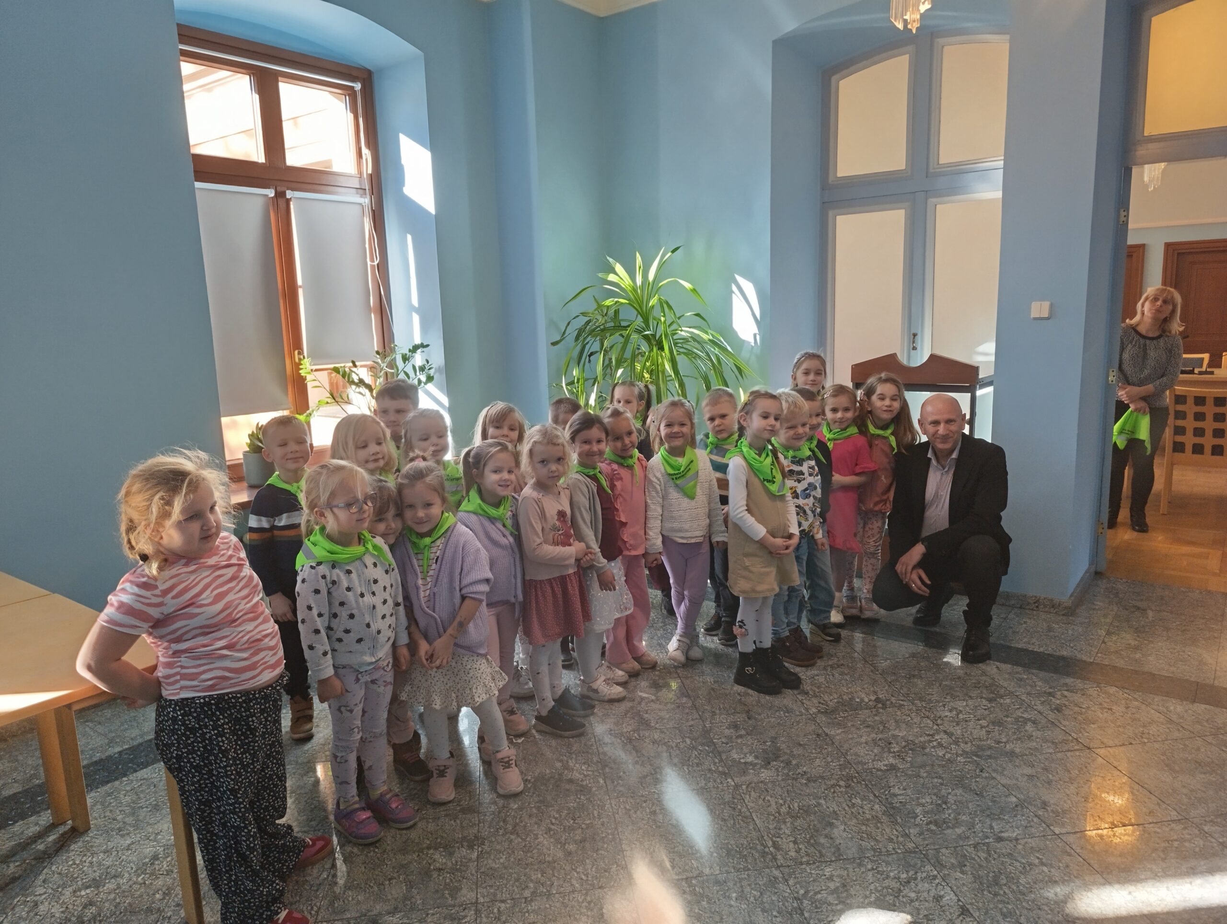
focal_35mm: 23
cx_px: 614
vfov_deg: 59.0
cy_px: 462
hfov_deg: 73.8
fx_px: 816
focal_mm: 6.14
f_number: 1.6
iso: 800
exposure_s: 1/50
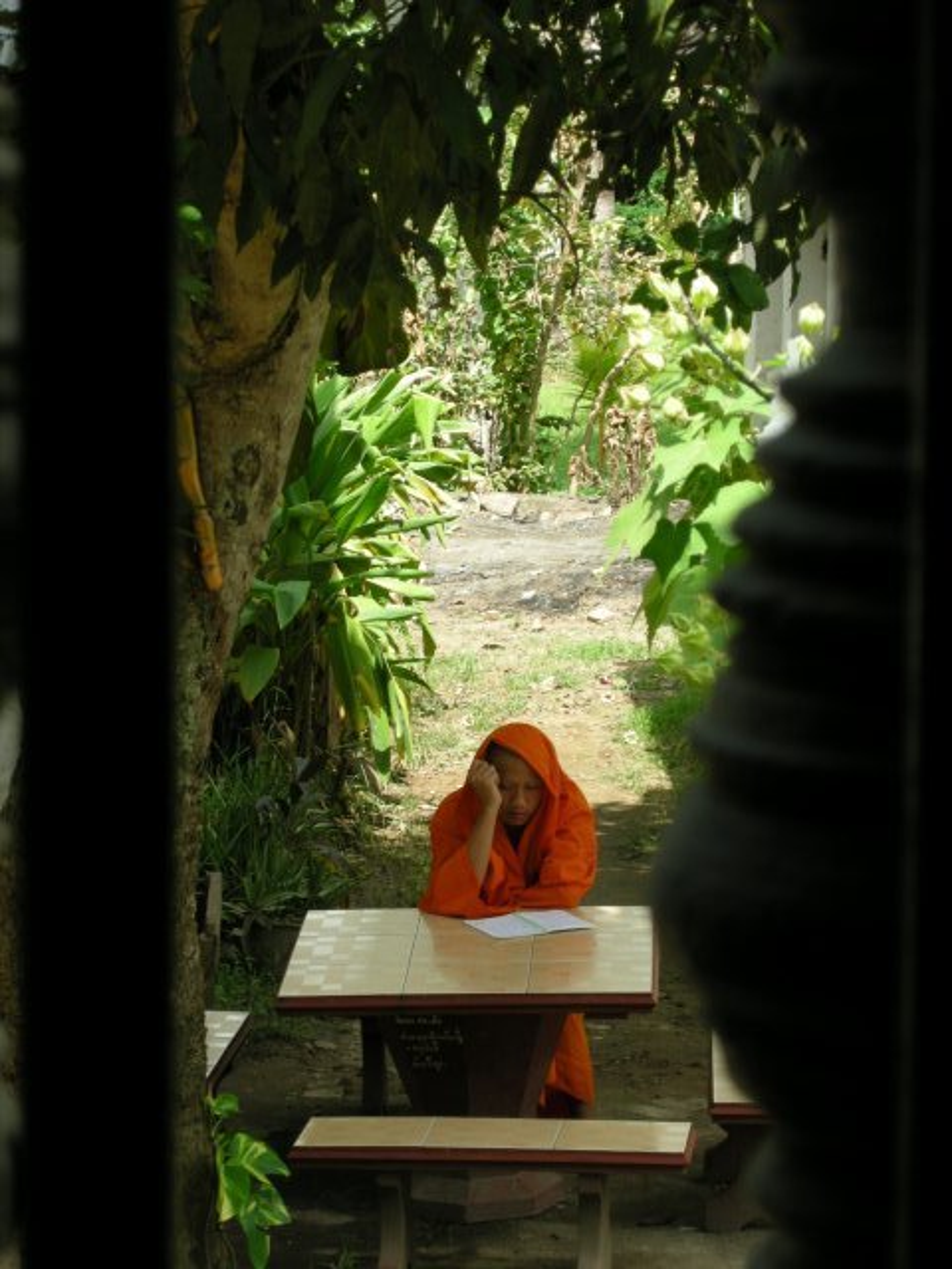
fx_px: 4620
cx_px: 476
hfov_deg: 11.8
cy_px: 634
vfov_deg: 15.6
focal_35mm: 126
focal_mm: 26.3
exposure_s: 1/91.5
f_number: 5.3
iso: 64
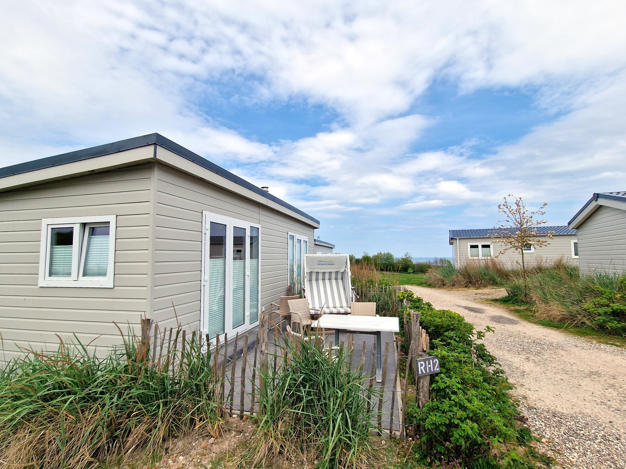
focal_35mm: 13
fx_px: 235
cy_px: 234
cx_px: 313
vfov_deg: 89.9
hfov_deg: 106.2
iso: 50
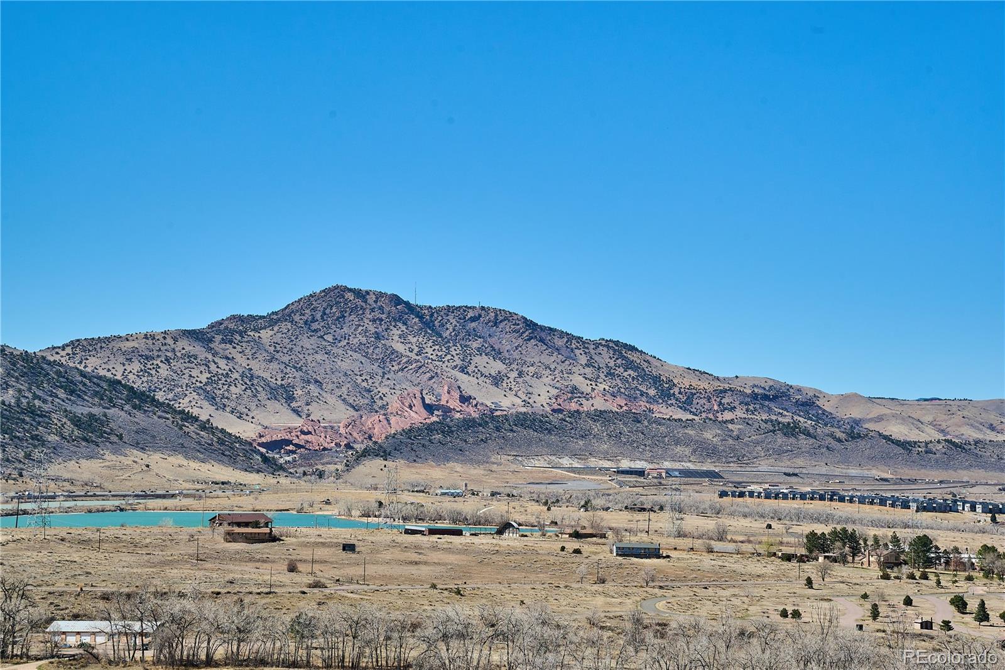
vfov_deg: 19.4
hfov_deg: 28.8
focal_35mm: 70
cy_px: 335
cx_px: 502
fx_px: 1954
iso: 400
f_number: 10
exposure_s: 1/640
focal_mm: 70
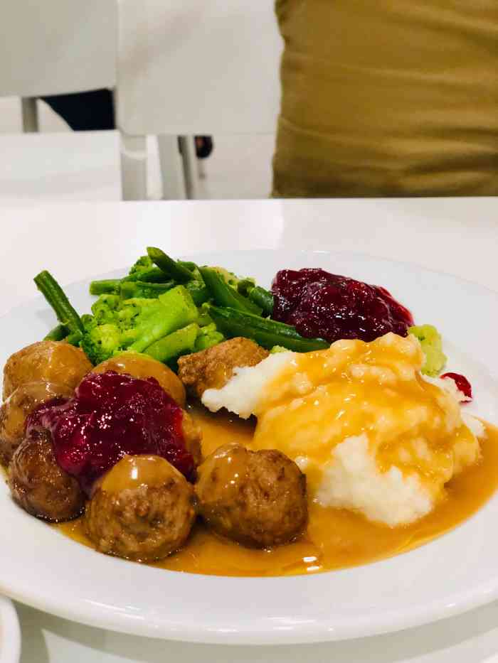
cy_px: 332
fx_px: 997
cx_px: 249
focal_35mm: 52
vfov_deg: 36.8
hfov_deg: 28.0
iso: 80
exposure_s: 1/60
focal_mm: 6
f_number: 2.4
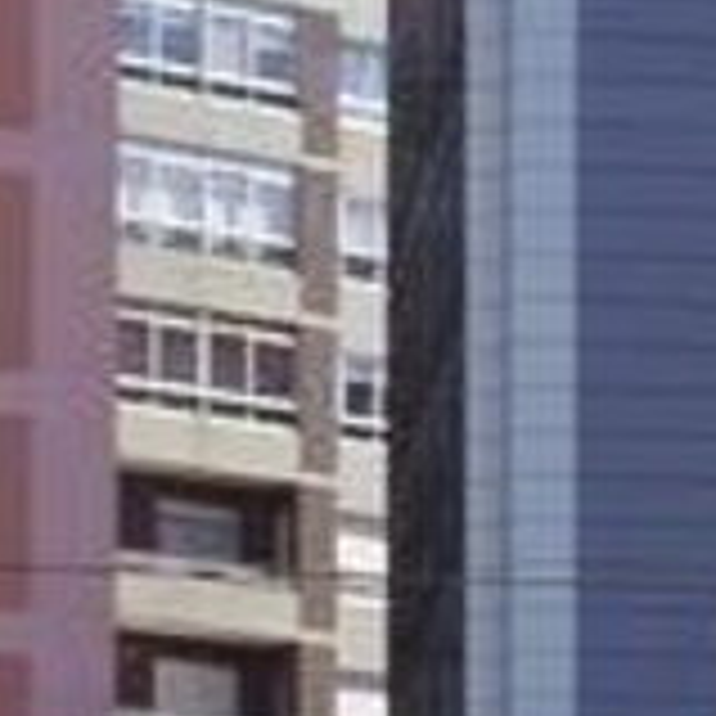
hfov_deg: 3.8
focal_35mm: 450
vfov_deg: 3.8
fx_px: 10537
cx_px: 1761
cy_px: 2209
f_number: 16
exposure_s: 1/25
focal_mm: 35
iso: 100
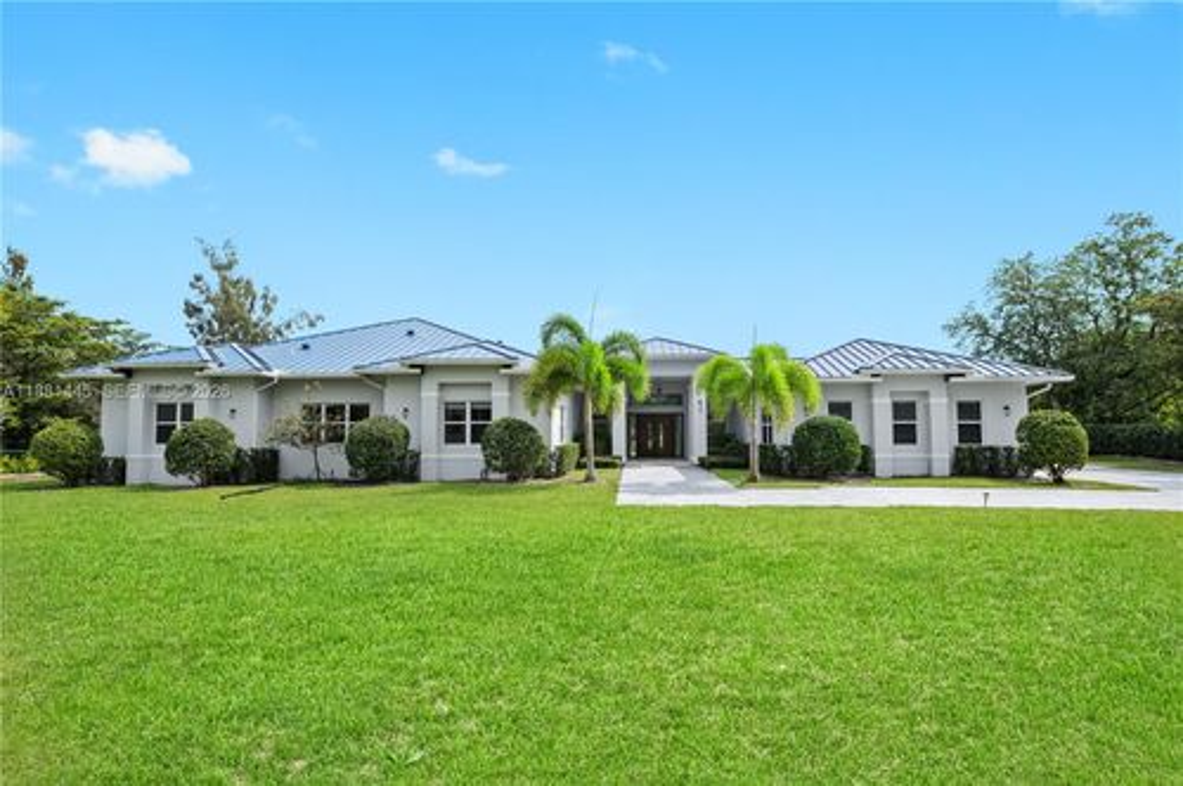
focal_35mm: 18
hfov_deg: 90.1
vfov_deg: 67.2
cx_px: 592
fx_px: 591
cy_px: 393
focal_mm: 18
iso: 200
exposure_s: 1/400
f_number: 8
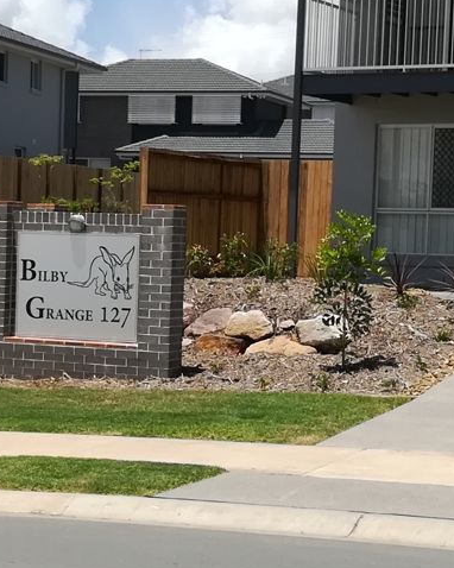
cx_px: 116
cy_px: 289
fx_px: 1429
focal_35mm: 85
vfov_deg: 22.5
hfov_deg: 18.0
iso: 50
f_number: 2.2
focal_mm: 3.83
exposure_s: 1/1364
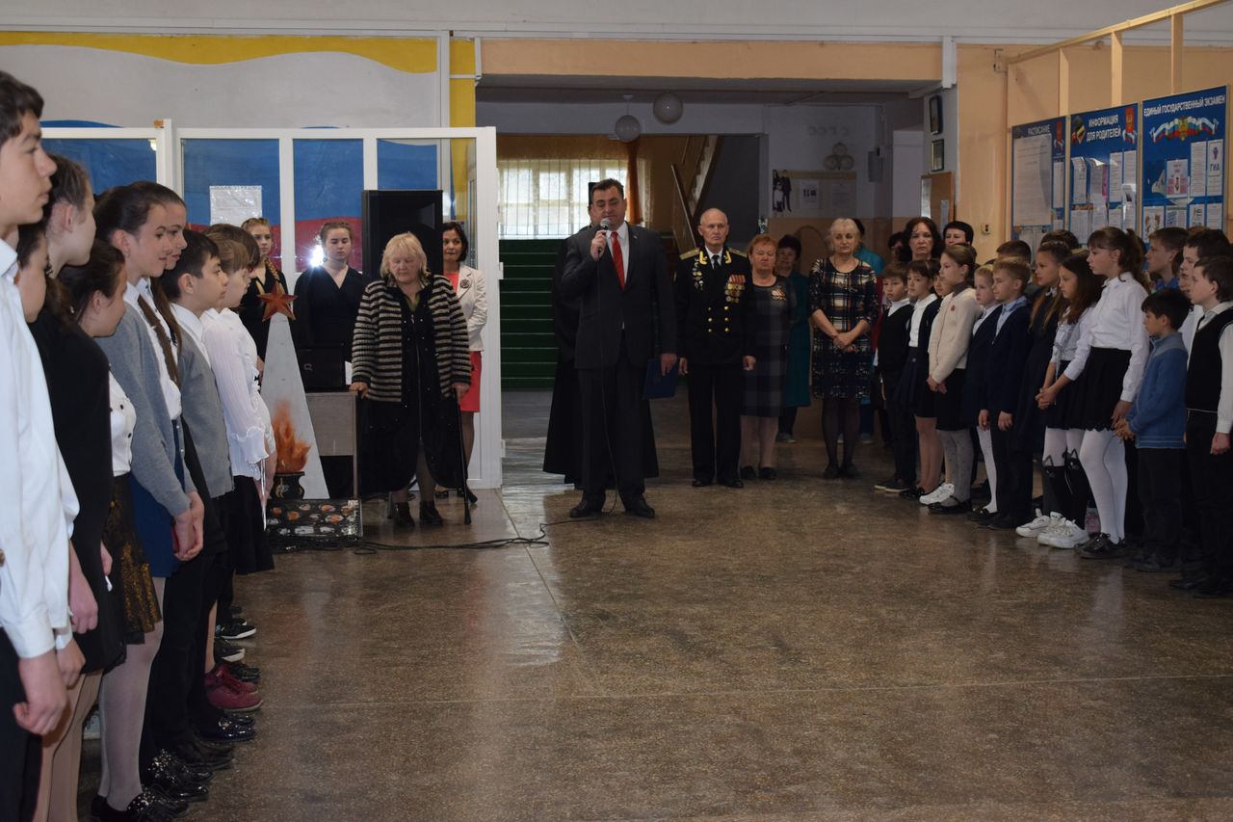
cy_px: 411
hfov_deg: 33.4
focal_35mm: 60
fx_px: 2055
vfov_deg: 22.6
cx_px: 616
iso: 1100
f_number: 4.8
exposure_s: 1/60
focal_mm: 40
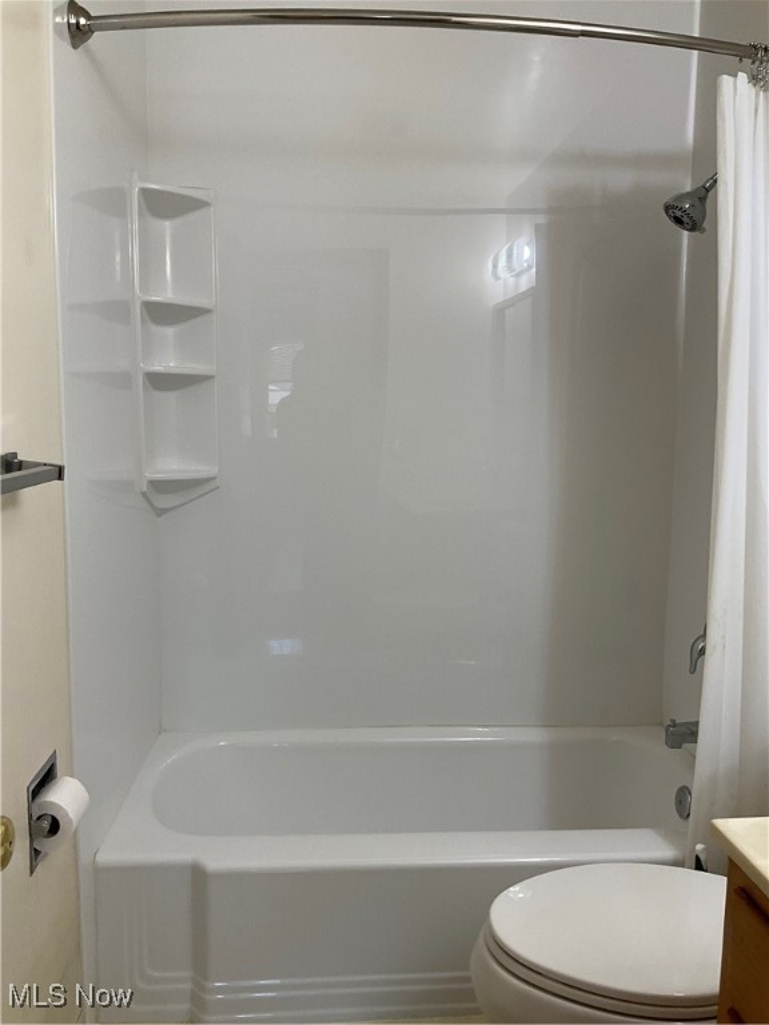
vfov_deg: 61.7
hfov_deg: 48.2
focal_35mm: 29
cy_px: 512
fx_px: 859
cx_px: 384
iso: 64
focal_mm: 3
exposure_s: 1/120
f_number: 1.8
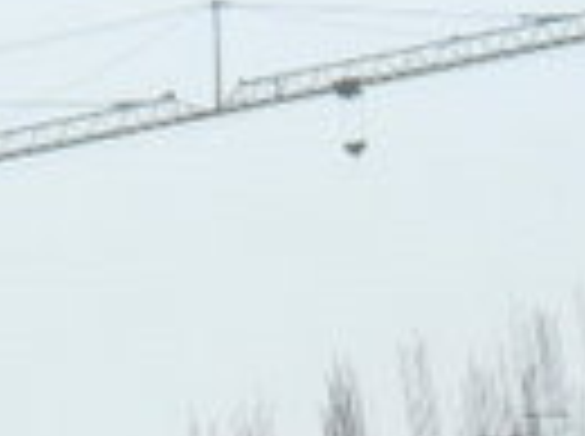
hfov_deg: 7.3
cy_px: 885
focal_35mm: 271
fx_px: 4571
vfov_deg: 5.4
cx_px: 284
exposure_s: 1/1000
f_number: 4.5
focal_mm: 7.8
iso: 100
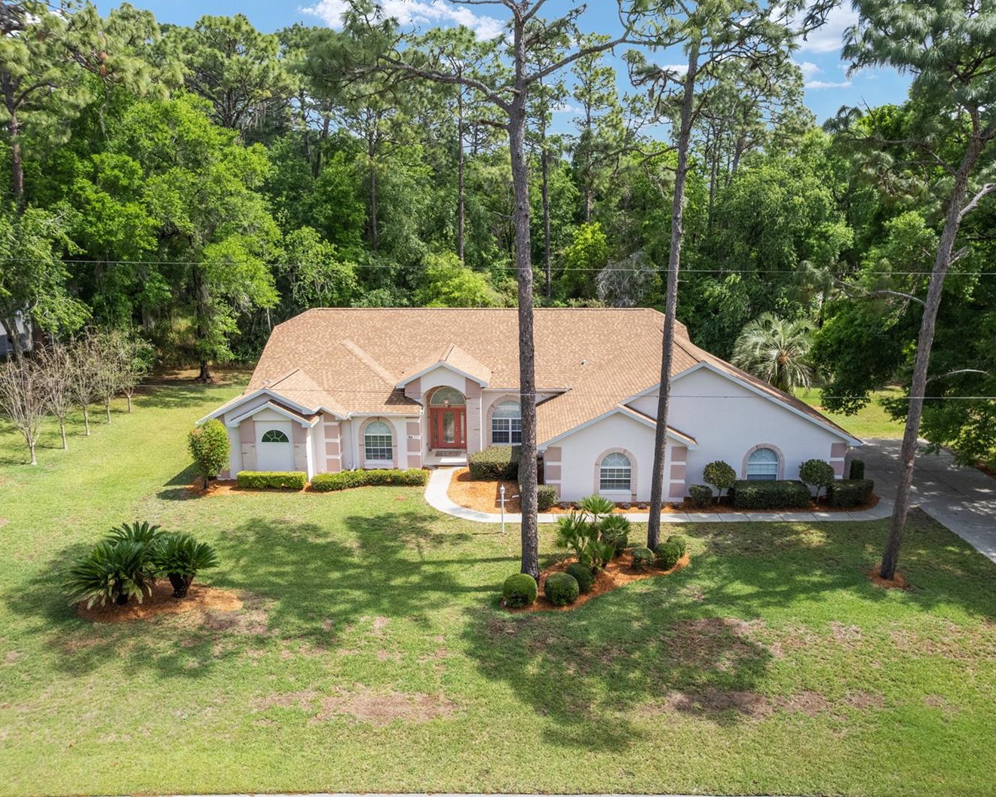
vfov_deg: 56.8
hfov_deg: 68.1
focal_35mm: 25
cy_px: 396
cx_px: 517
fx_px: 737
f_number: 2.8
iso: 200
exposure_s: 1/1250
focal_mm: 8.38
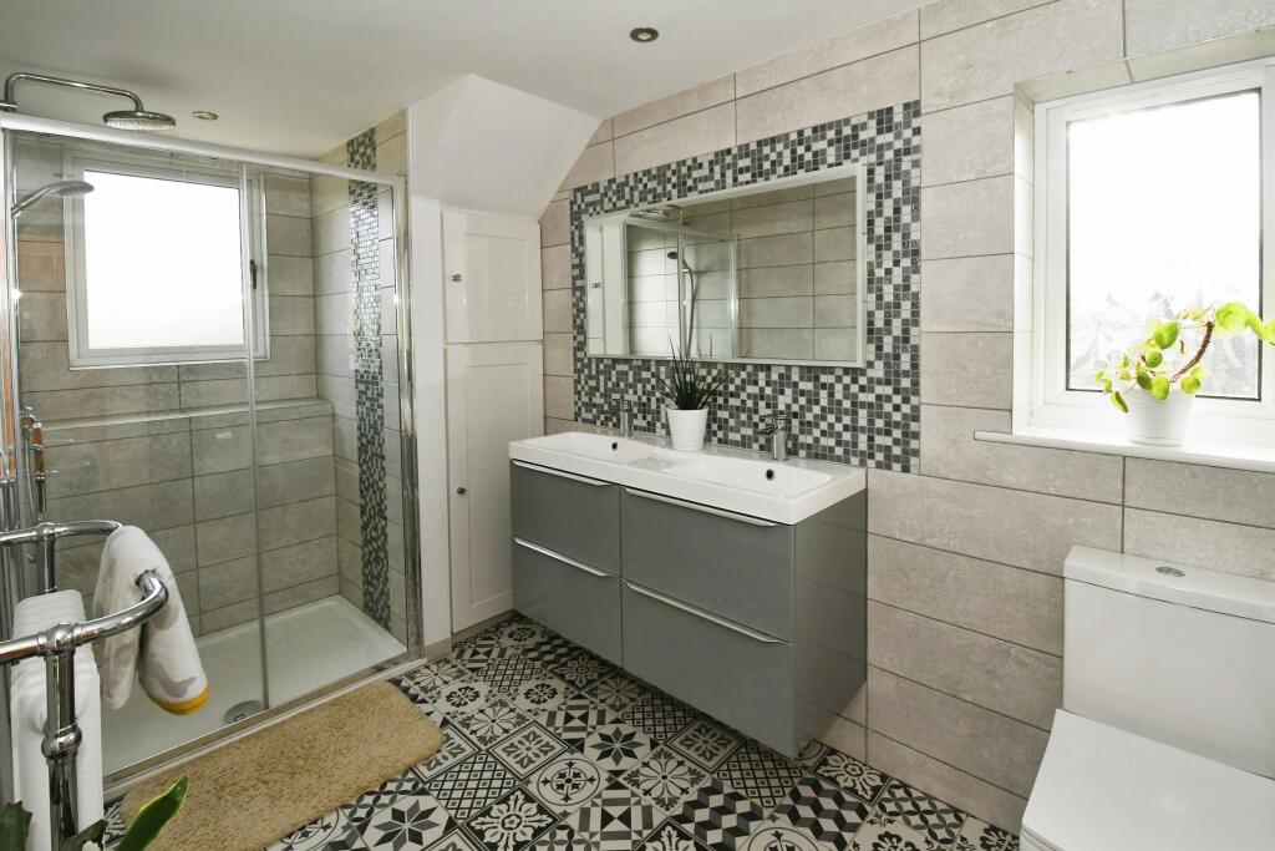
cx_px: 638
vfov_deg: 77.3
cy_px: 426
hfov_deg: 100.4
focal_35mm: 15
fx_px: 531
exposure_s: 1/160
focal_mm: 10
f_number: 7.1
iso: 800
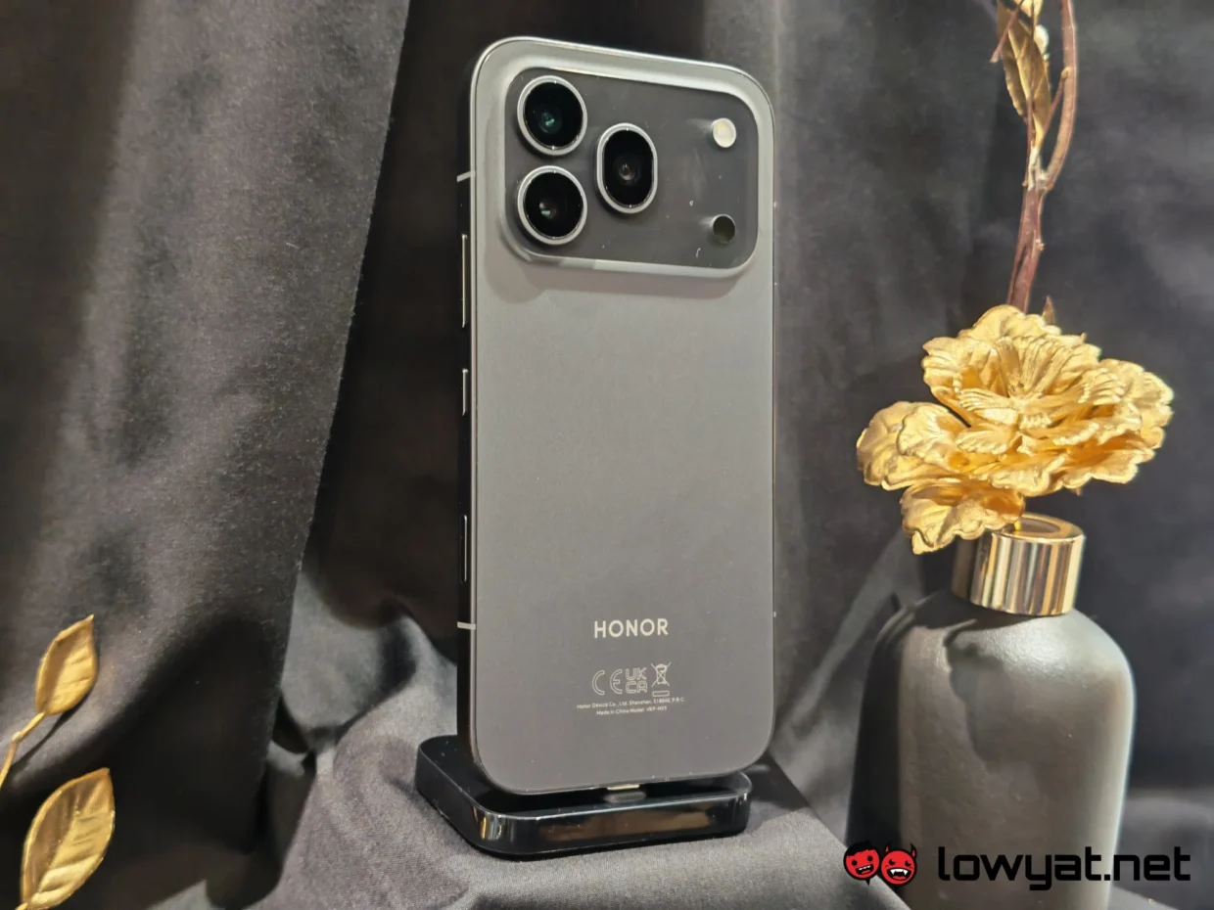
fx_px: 1613
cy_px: 455
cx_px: 607
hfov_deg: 41.2
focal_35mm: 46
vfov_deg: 31.5
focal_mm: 5.4
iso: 80
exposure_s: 1/50
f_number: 1.6
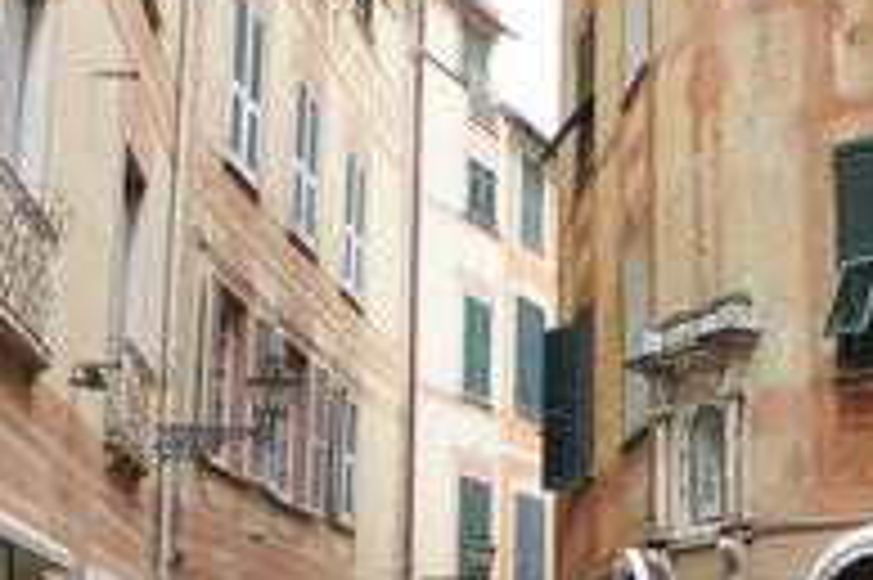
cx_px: 598
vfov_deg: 20.6
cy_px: 553
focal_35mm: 64
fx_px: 1551
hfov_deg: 31.1
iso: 500
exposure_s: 1/250
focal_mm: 18
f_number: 6.3
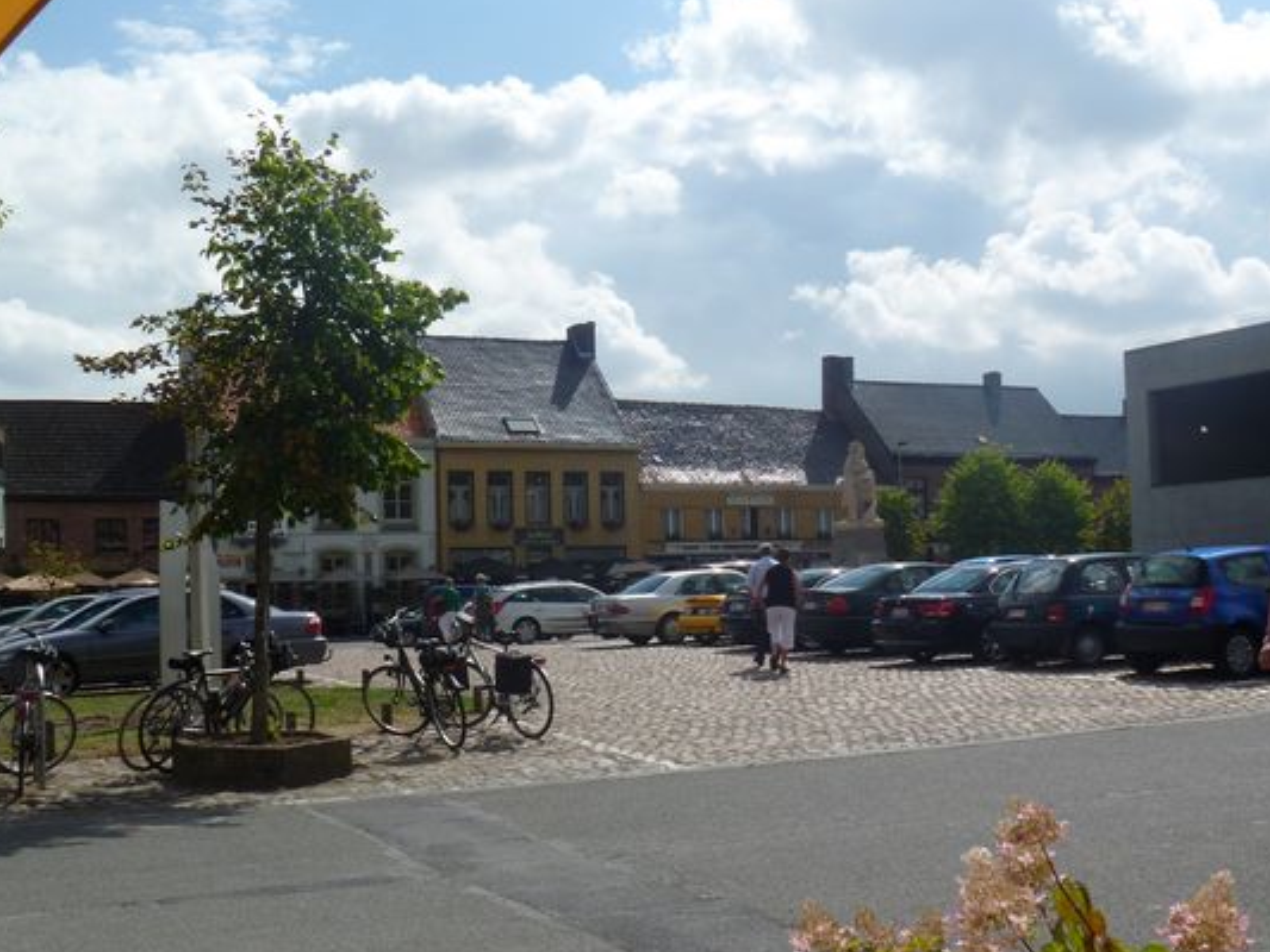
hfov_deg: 44.8
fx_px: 1541
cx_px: 598
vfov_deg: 34.3
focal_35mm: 42
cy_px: 519
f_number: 5.6
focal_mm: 6.3
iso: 80
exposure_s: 1/500
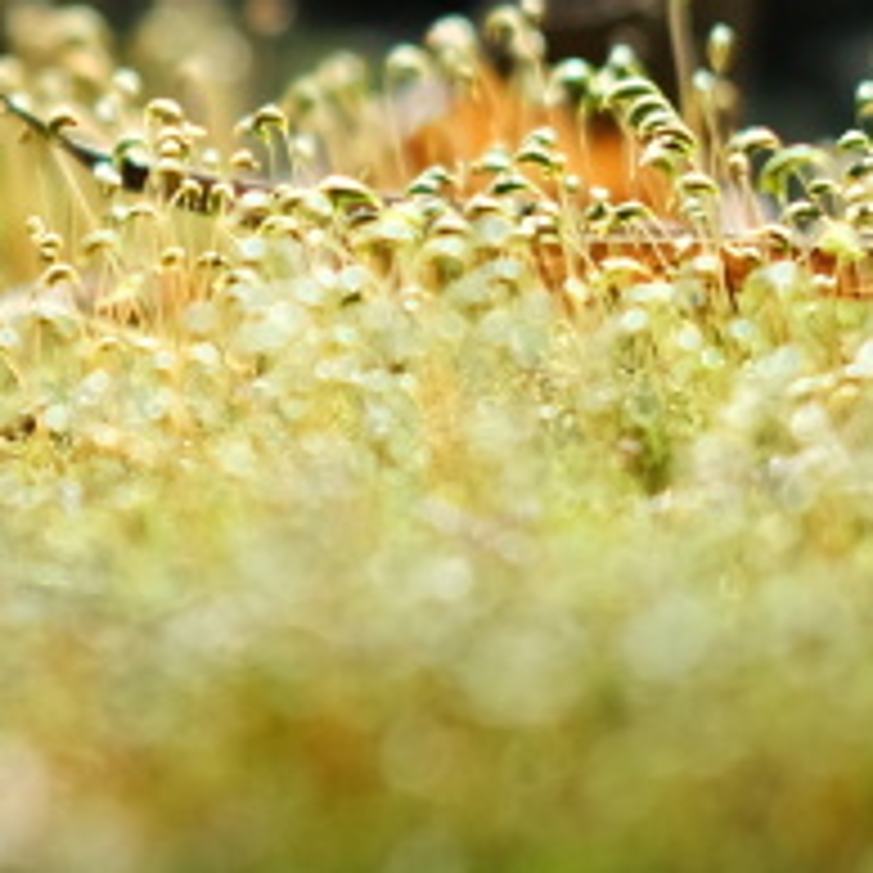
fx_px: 7932
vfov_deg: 6.3
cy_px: 90
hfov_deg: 6.2
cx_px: -684
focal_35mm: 278
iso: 320
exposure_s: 1/1000
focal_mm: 35
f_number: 2
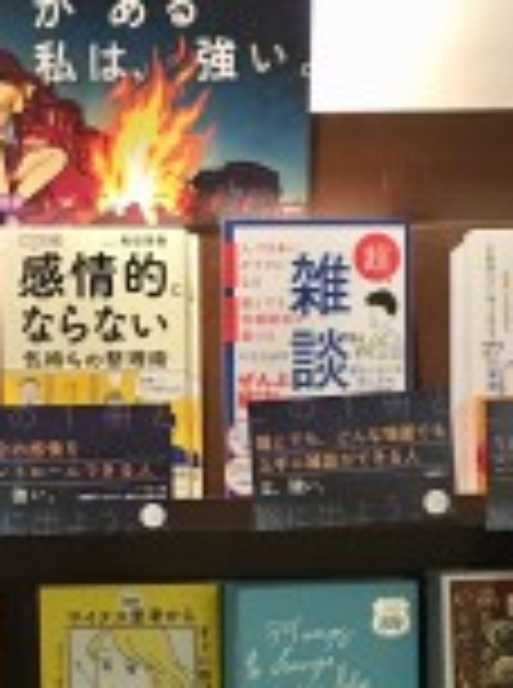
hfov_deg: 19.2
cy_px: 621
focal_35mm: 76
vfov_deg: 24.9
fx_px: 1508
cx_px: 140
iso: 100
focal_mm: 4.15
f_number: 2.2
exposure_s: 1/15
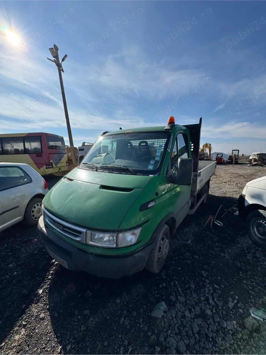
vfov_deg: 102.1
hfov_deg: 85.7
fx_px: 143
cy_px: 178
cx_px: 133
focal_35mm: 14
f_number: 2.2
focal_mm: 2.22
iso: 50
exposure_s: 1/2874
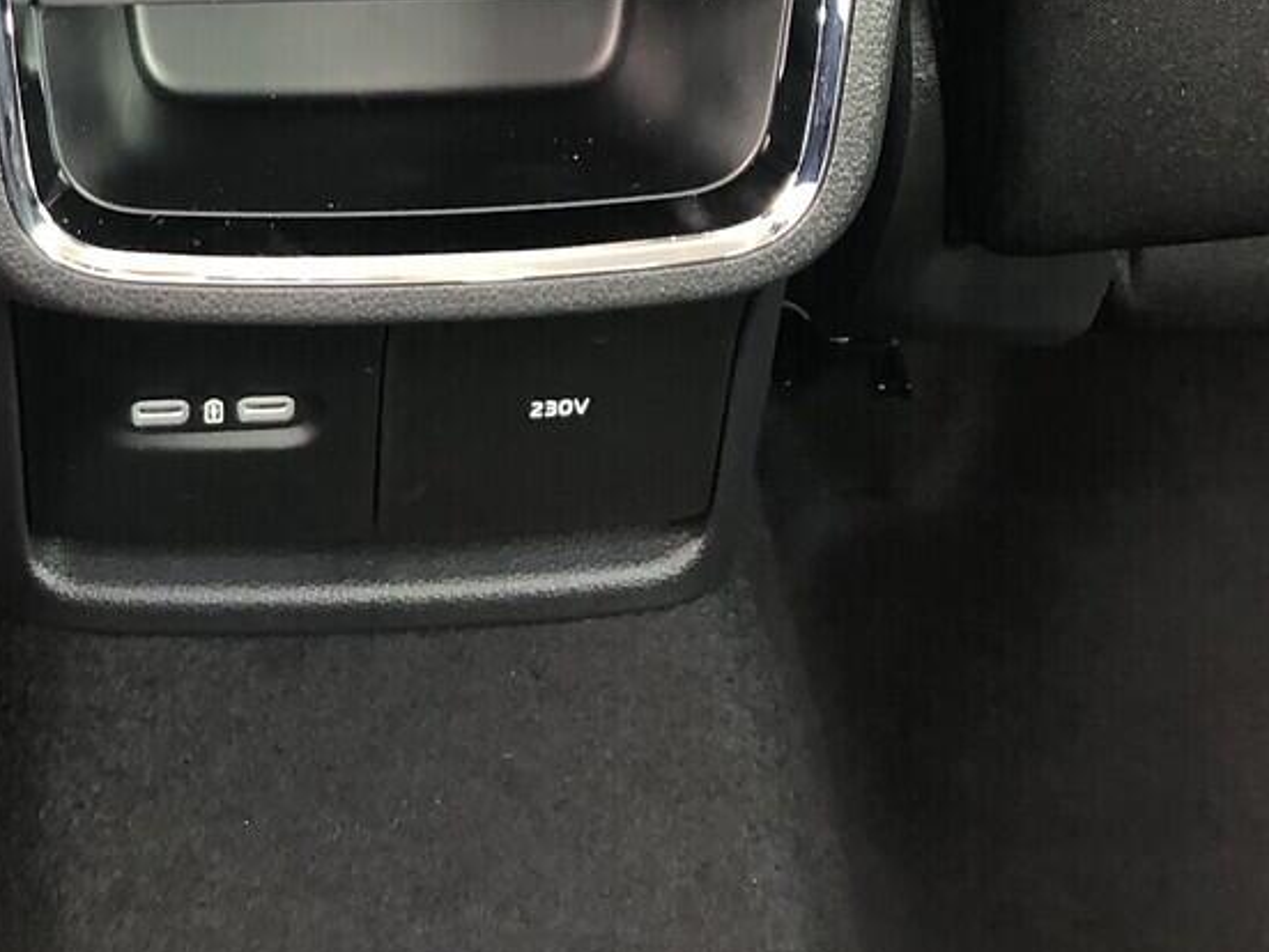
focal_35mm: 73
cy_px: -129
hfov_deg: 26.3
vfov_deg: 19.2
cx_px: 315
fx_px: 2676
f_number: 1.8
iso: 50
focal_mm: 4
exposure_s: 1/16
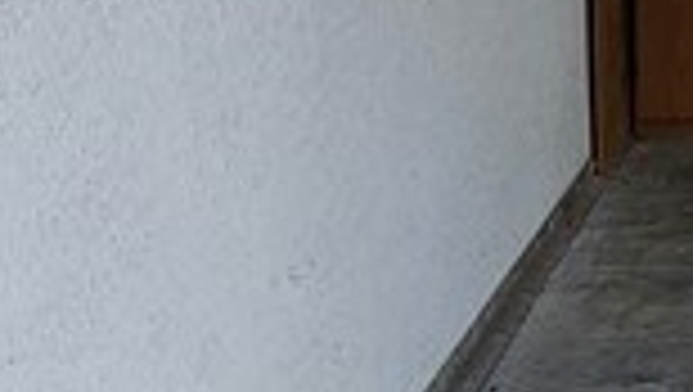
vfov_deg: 12.6
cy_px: -68
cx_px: 1368
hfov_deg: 17.0
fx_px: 1729
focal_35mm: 94
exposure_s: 1/120
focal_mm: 2.2
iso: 80
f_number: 2.2
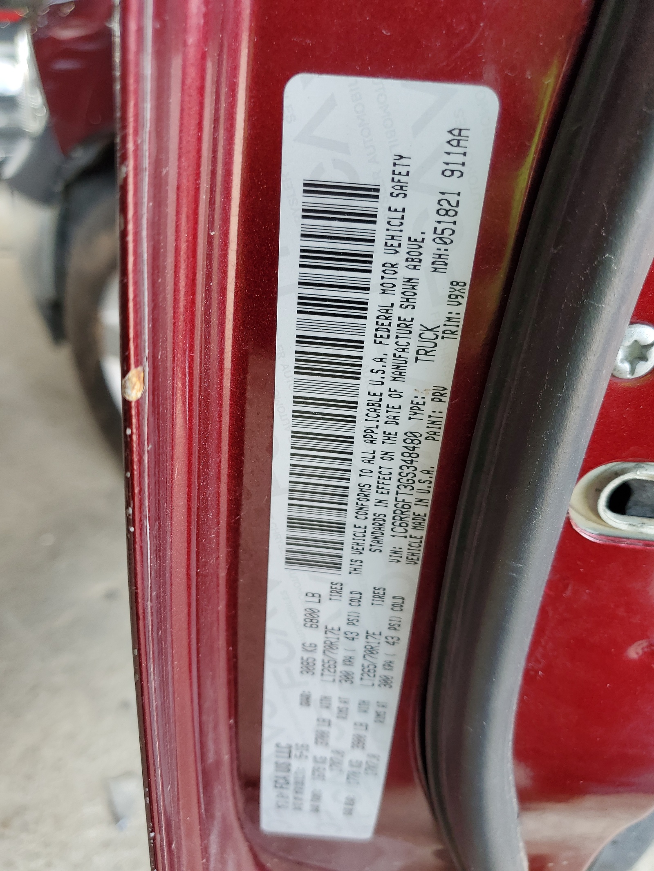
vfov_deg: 67.3
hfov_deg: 53.1
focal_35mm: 26
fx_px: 655
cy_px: 436
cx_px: 327
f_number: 1.5
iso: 52
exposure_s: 1/60.2
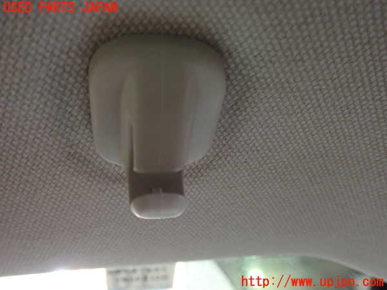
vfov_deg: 46.8
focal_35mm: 30
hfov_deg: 60.0
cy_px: 145
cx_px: 194
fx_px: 335
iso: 800
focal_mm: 5.4
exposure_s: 1/20
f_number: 2.3
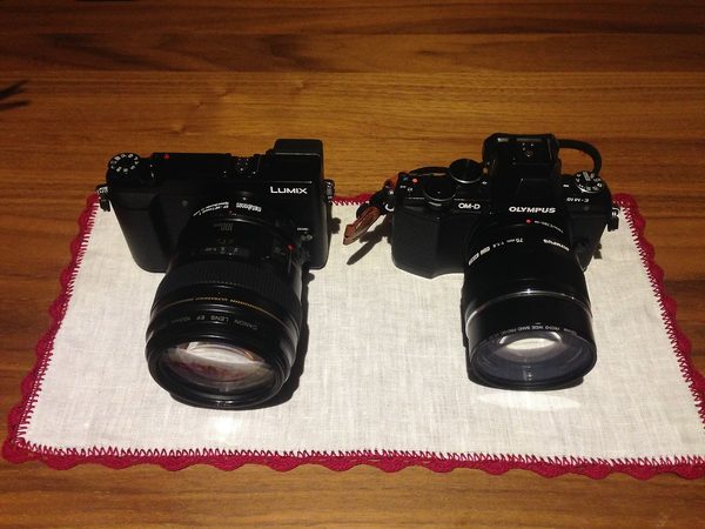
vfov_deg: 42.9
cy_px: 264
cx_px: 352
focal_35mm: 33
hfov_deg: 55.4
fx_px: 672
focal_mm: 4.12
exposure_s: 1/20
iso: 200
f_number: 2.4
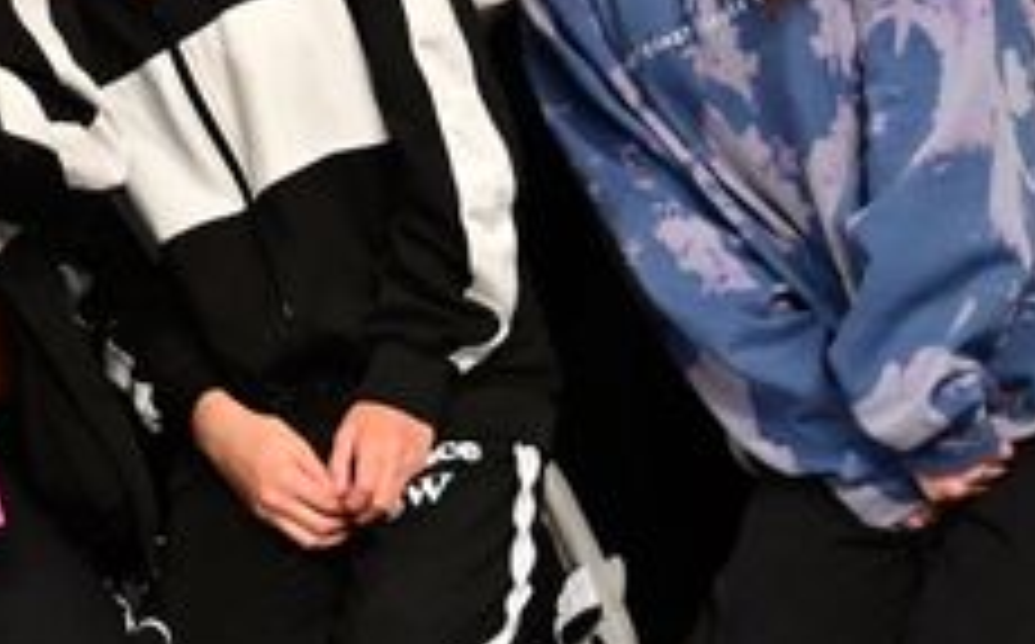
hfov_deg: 6.6
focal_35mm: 313
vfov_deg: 4.1
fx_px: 8816
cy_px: -896
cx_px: -540
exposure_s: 1/800
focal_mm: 47
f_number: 3.5
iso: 2500
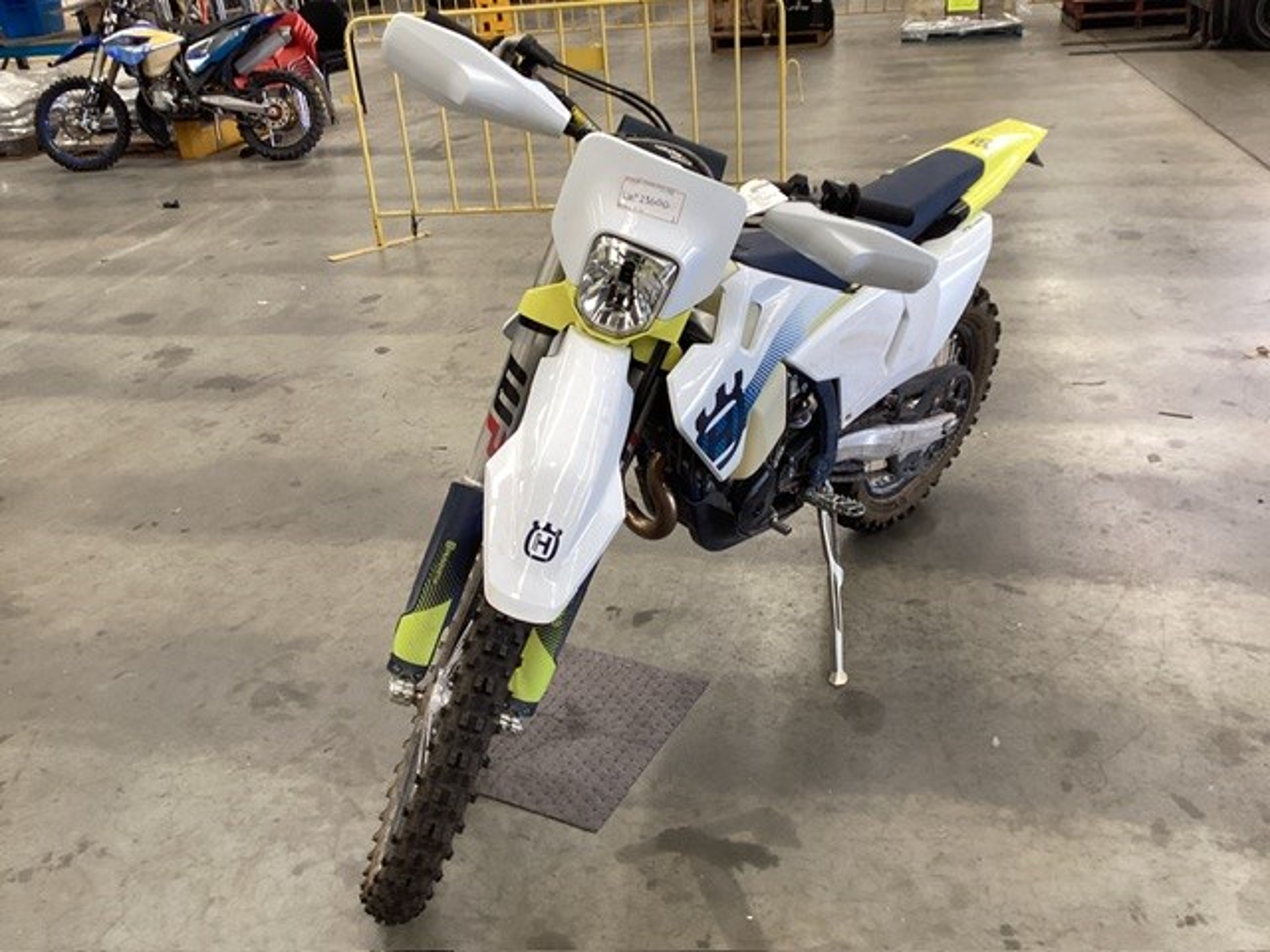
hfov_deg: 58.4
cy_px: 476
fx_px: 1137
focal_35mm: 31
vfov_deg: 45.4
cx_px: 635
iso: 64
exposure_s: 1/50
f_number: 2.4
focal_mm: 3.3
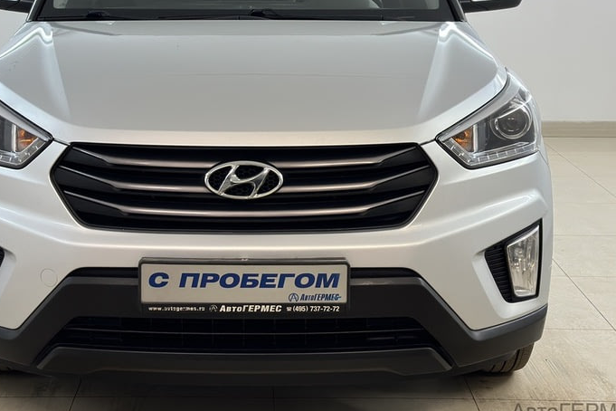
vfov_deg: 20.5
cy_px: 124
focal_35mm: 66
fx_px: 1129
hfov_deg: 30.4
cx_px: 249
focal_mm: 6.86
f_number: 1.78
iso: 100
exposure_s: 1/100
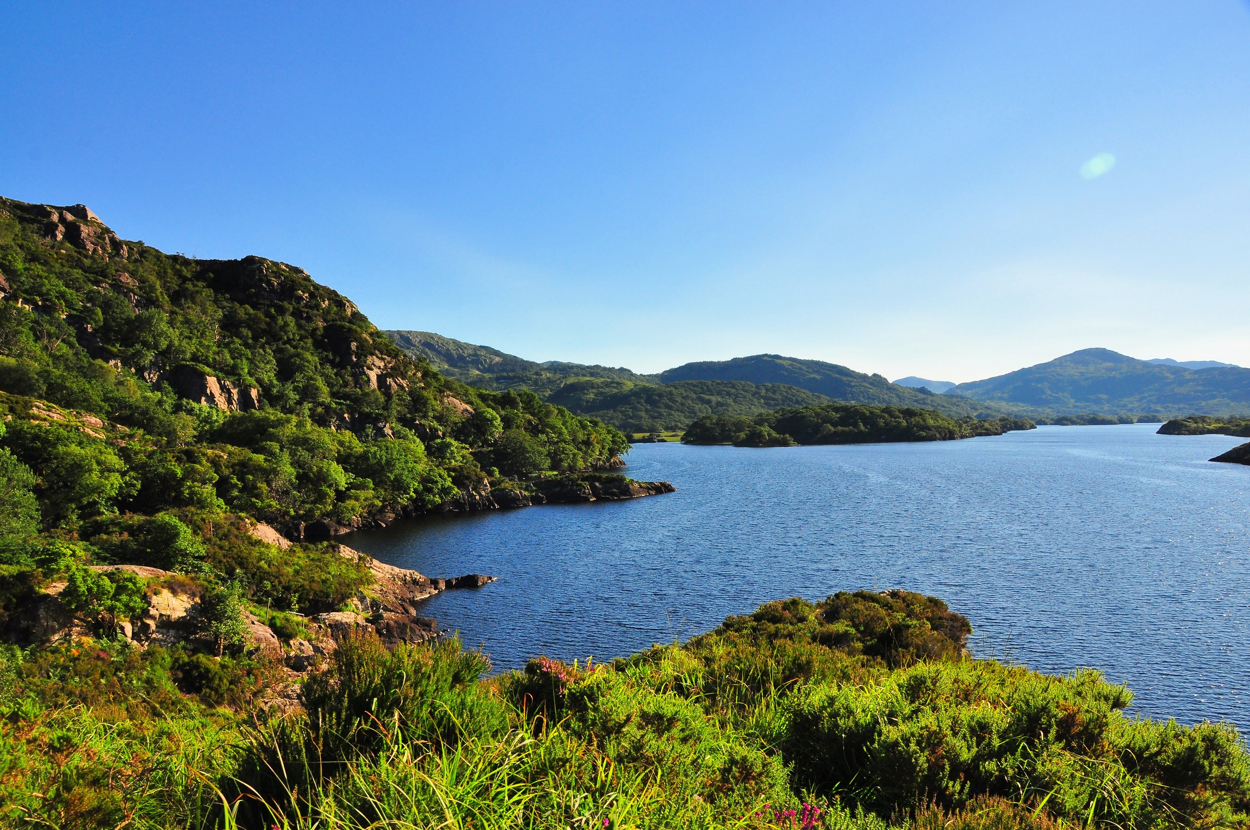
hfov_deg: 67.4
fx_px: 936
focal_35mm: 27
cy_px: 415
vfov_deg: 47.8
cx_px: 625
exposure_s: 1/500
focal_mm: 18
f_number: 11
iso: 400
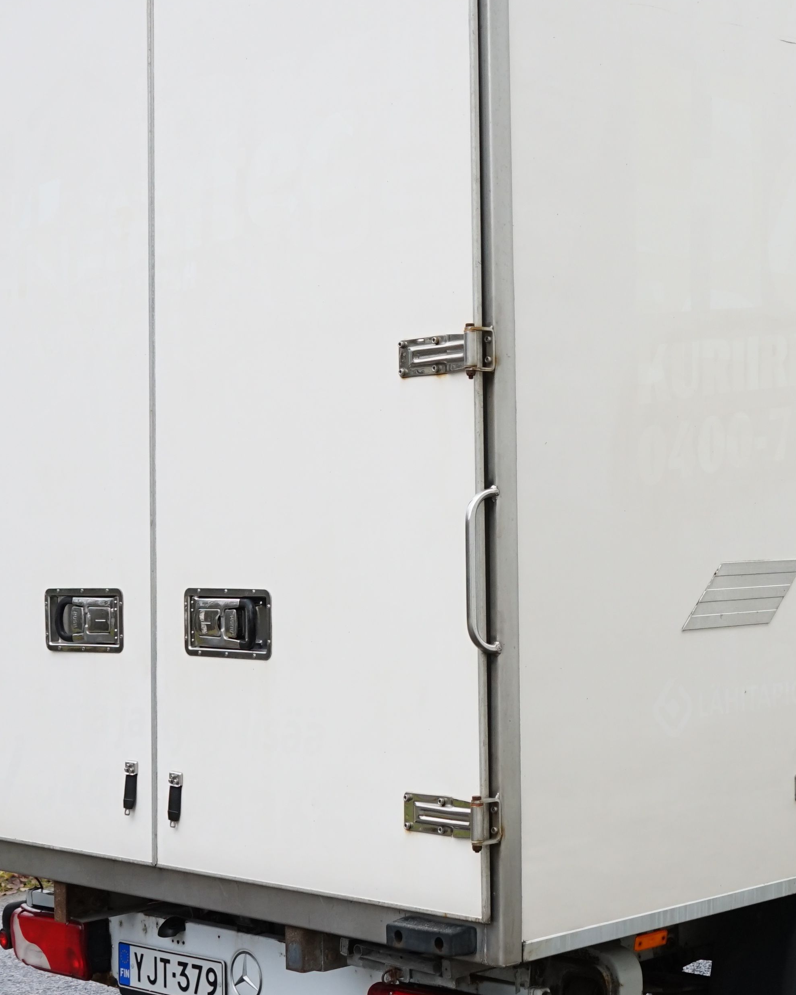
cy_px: 447
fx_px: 1885
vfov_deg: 29.6
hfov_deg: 23.4
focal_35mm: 64
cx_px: 674
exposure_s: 1/125
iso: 800
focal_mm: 28
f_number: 5
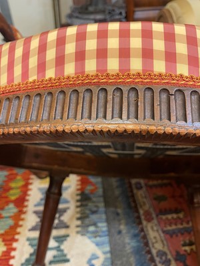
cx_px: 100
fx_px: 193
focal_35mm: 25
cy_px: 133
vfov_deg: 69.4
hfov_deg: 54.9
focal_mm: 5.1
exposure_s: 1/50
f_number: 1.6
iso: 200
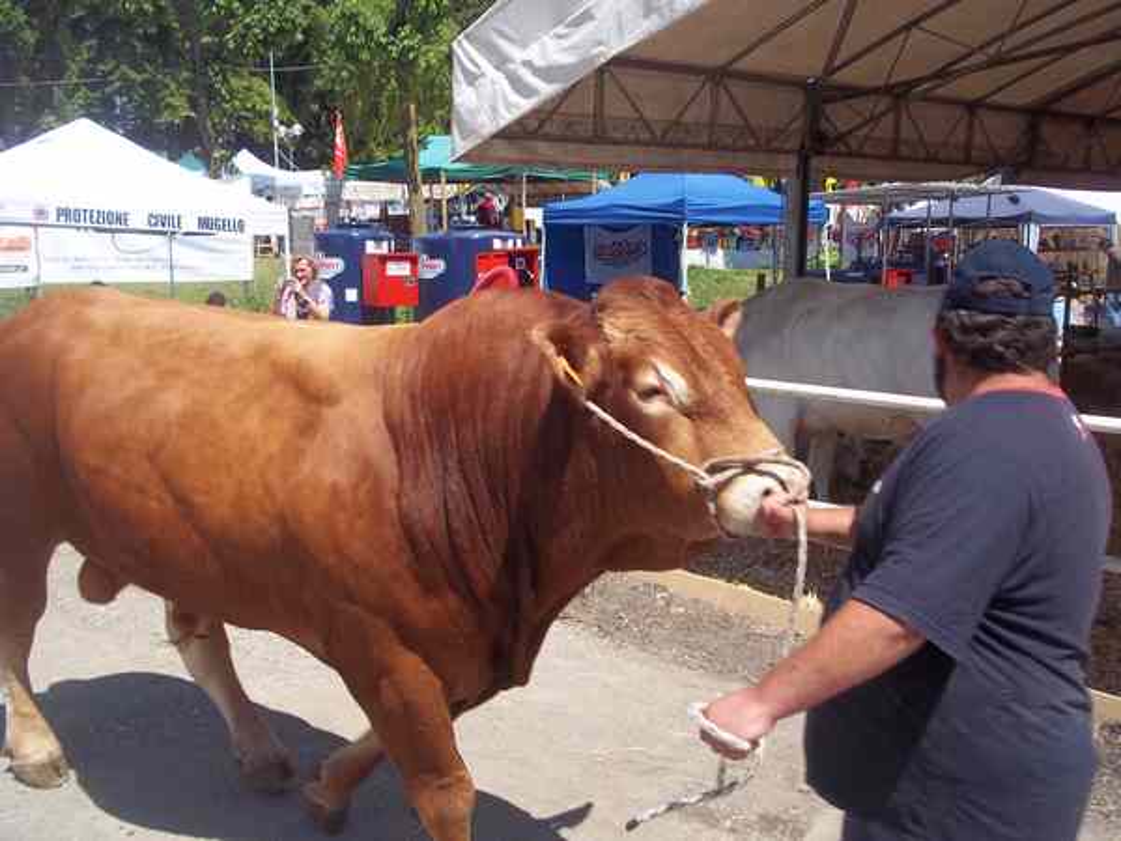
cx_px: 560
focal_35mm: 36
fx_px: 1166
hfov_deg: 51.4
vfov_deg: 39.7
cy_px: 420
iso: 80
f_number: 8
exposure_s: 1/160
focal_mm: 6.5
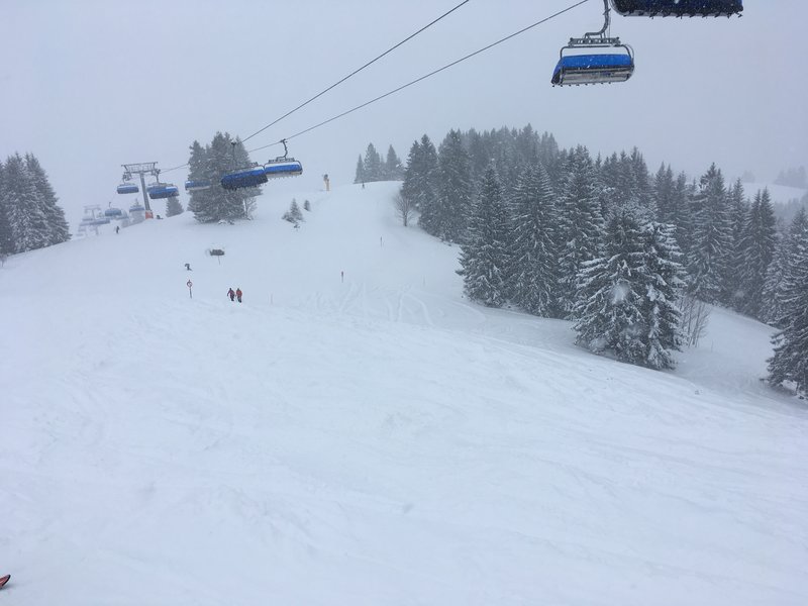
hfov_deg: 61.7
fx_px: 677
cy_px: 303
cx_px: 404
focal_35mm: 29
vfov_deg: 48.2
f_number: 2.2
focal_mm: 4.15
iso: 25
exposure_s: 1/718
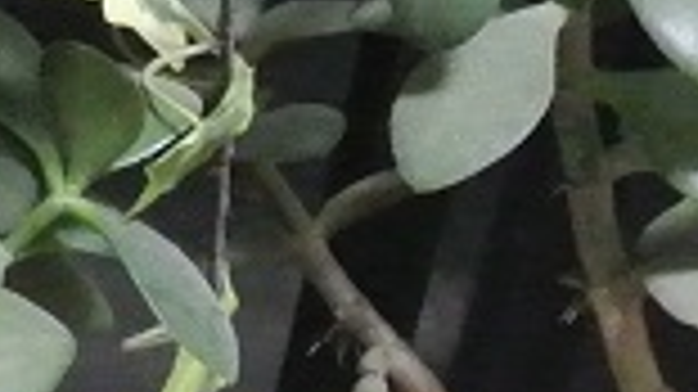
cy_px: -167
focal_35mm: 251
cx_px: -351
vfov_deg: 4.8
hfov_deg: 8.4
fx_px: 4643
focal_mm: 12.2
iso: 2500
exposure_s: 1/15
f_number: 3.8
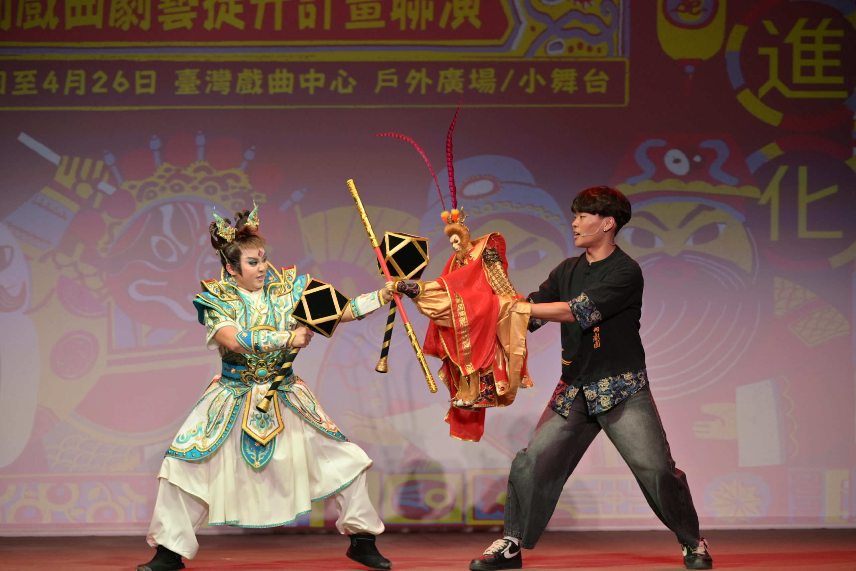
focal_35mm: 119
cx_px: 428
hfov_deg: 17.2
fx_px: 2830
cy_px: 286
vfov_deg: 11.5
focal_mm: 119
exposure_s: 1/200
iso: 200
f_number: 4
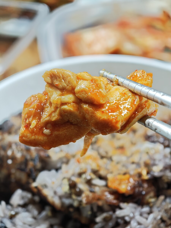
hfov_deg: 21.0
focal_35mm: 70
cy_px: 114
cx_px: 86
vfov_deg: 27.8
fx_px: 461
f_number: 1.8
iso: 500
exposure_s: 1/120
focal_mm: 11.5
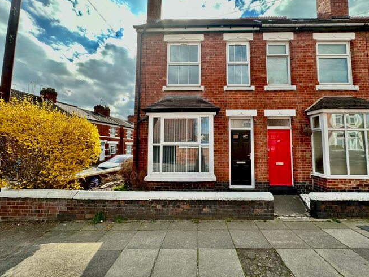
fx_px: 160
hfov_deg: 98.0
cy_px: 137
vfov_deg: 81.8
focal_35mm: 15
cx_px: 196
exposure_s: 1/882
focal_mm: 2.22
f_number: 2.2
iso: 40
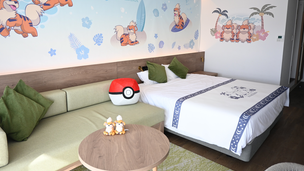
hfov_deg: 71.9
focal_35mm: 26
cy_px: 67
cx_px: 148
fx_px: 210
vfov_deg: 44.1
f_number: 3.5
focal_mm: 16
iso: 400
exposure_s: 1/250
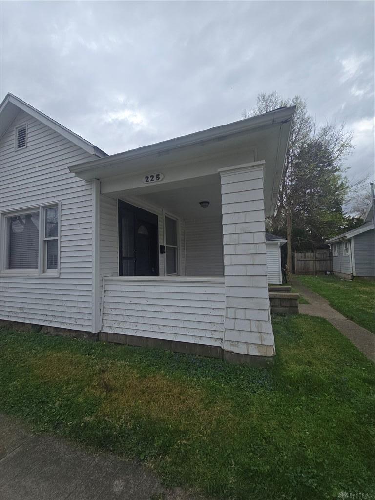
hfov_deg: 89.9
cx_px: 188
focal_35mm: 13
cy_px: 250
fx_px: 188
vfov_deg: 106.2
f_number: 2.2
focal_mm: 2.2
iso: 50
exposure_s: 1/754
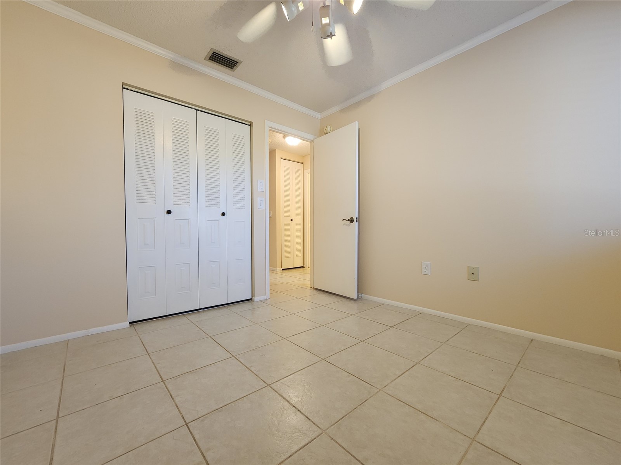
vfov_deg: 89.9
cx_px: 310
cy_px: 232
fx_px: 233
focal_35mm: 13
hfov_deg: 106.2
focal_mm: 2.2
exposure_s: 1/60
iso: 250
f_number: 2.2
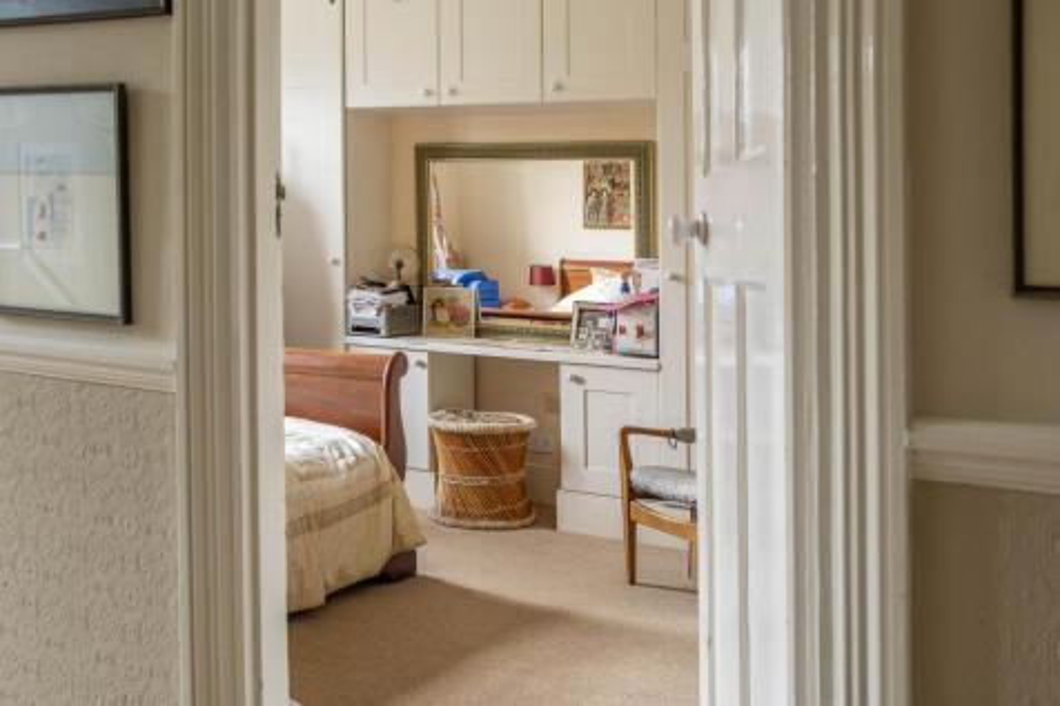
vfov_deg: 37.8
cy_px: 353
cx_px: 530
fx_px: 1030
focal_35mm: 35
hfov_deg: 54.5
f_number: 4
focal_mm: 23.3
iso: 320
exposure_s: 1/13
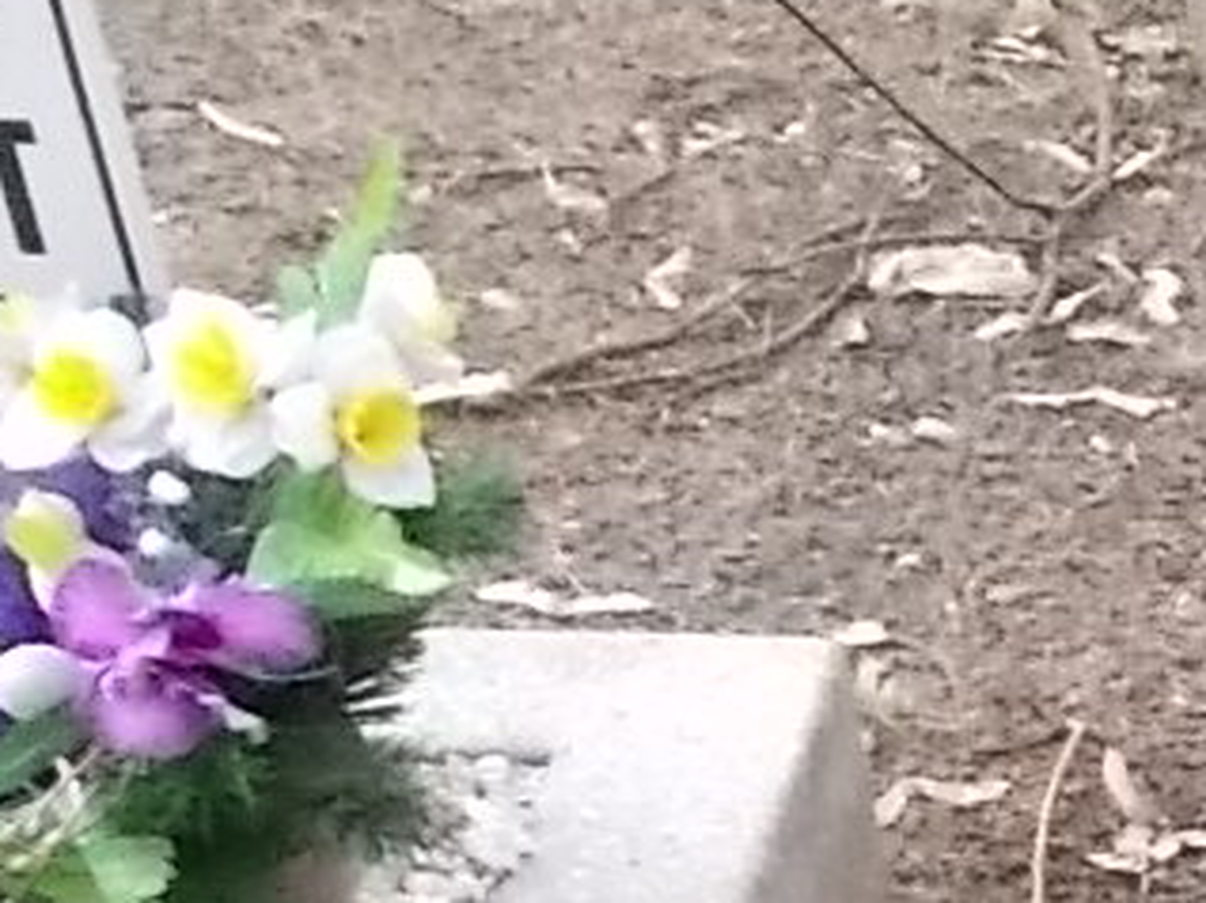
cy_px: 1313
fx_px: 4561
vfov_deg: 10.9
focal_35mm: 131
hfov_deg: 12.5
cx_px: 2704
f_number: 3.2
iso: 400
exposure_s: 1/125
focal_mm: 4.6
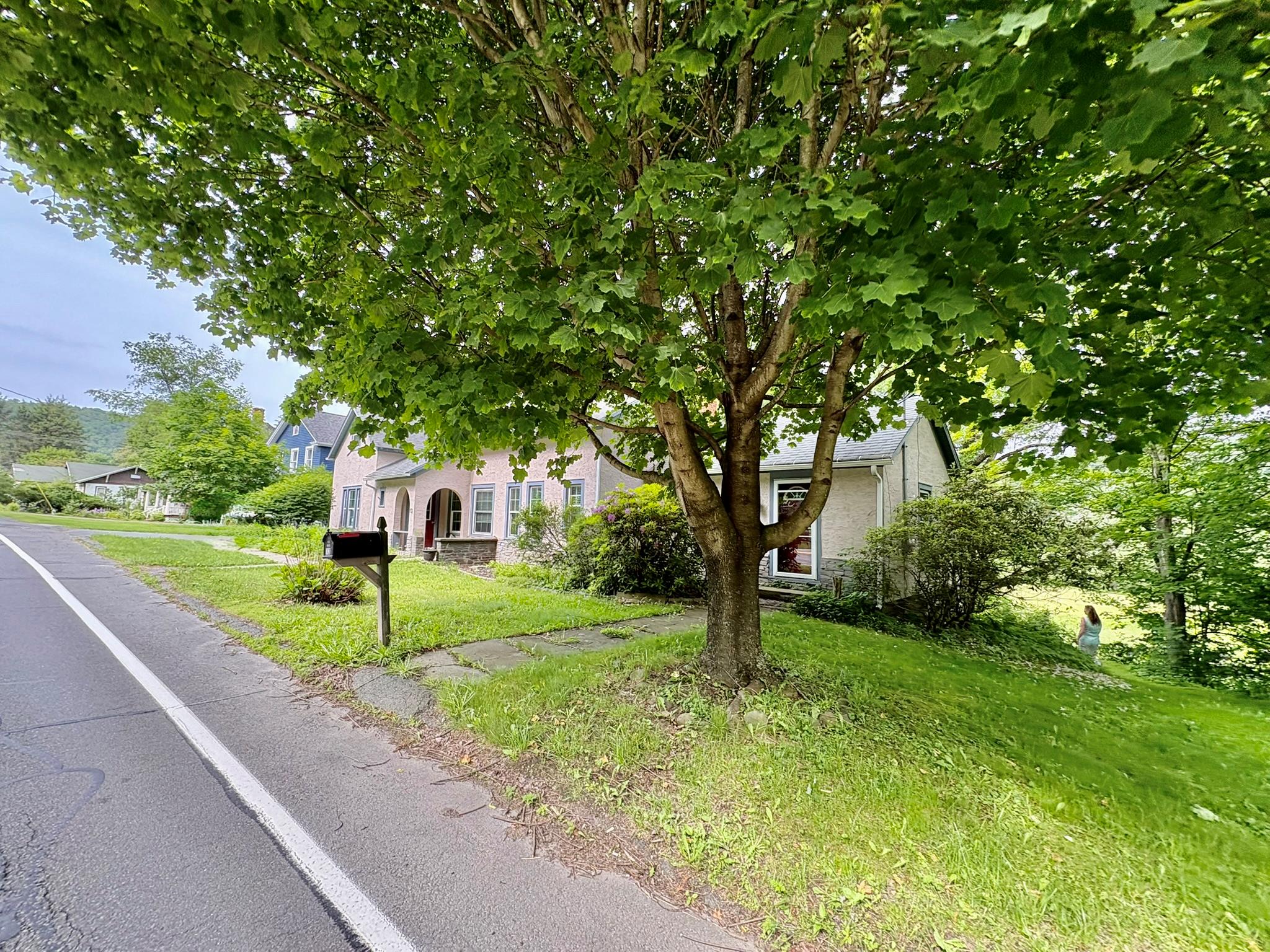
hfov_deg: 102.1
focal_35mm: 14
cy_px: 476
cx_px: 635
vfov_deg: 85.7
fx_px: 514
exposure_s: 1/193
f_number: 2.2
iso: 64
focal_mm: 2.22
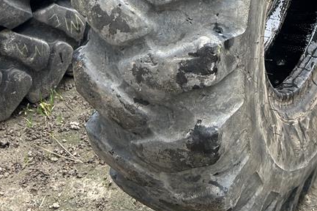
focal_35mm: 75
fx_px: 660
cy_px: -35
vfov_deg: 17.4
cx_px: 247
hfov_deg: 26.6
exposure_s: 1/121
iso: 80
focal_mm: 5.7
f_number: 1.5
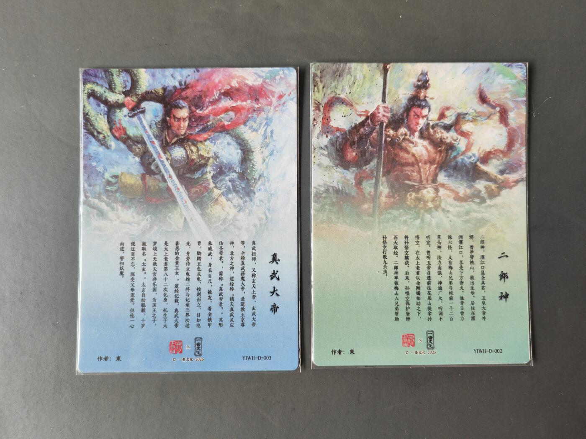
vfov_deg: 51.4
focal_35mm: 27
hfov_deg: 65.3
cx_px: 293
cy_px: 220
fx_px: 457
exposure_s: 1/100
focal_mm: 5.53
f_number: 1.8
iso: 64
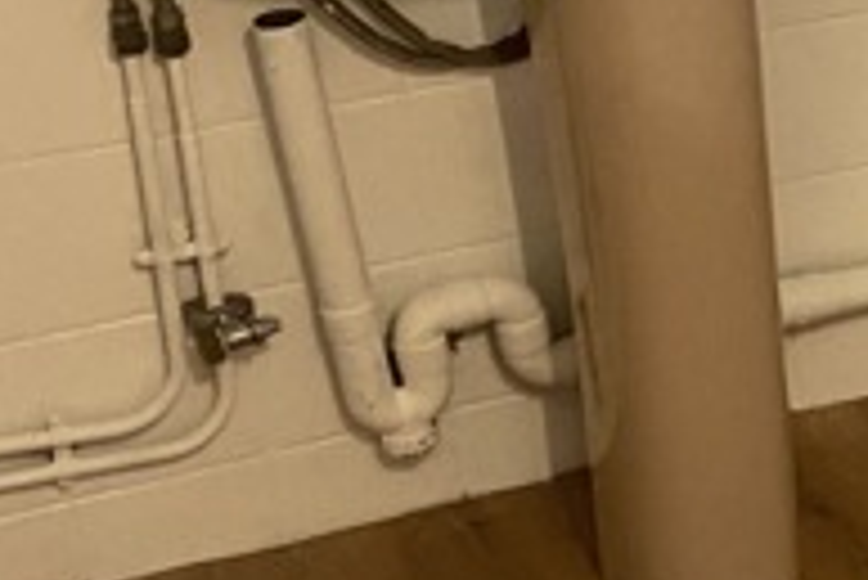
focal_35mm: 112
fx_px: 2702
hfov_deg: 15.6
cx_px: 1570
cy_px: 193
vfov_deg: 12.2
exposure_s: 1/33
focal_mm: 4.25
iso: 400
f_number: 1.8
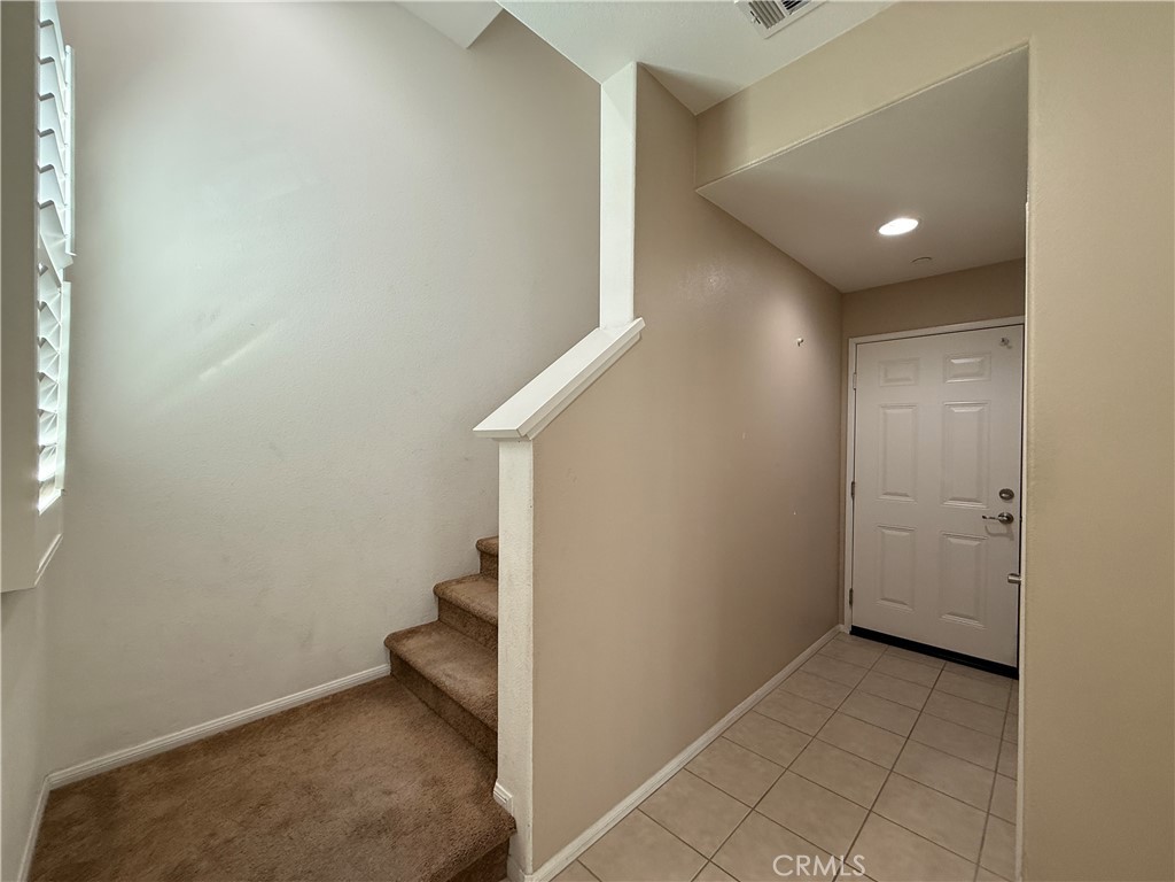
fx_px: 475
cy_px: 441
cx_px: 588
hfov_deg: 102.1
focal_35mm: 14
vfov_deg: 85.7
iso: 160
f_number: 2.2
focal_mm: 2.22
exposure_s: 1/120
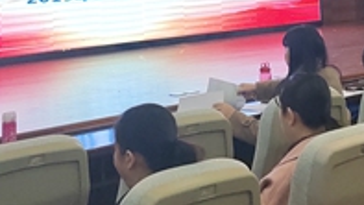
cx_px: 253
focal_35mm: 89
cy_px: -200
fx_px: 859
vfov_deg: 12.1
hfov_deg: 23.8
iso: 811
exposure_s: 1/100
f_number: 1.79
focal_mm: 4.76
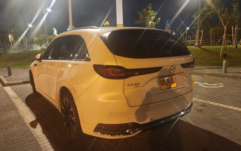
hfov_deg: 72.5
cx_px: 118
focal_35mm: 25
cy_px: 76
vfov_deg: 49.3
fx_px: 164
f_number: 1.8
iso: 640
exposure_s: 1/25
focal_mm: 5.4
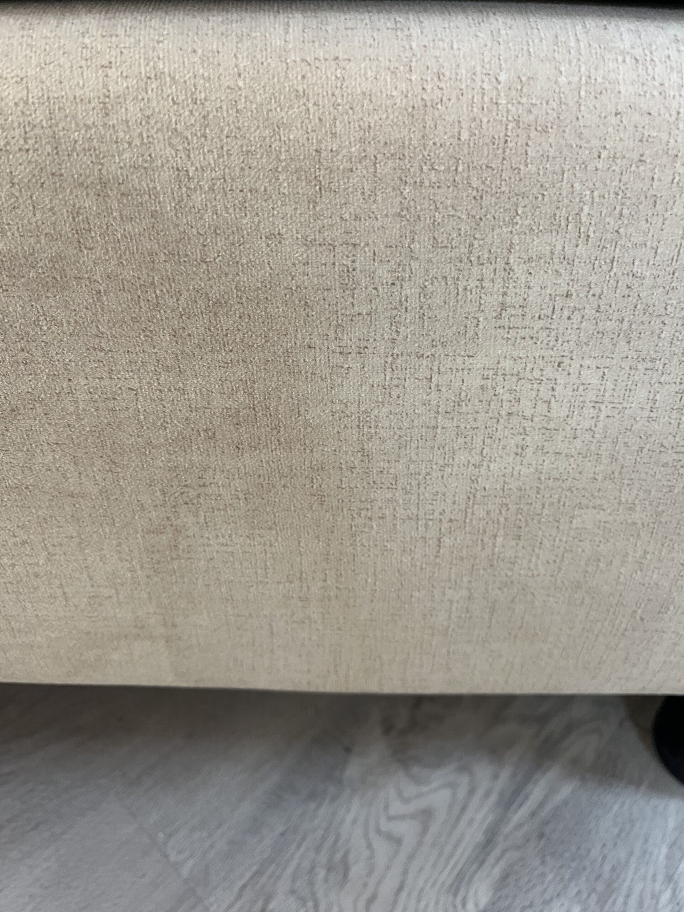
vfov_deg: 67.3
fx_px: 685
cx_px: 342
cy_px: 456
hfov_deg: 53.1
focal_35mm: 26
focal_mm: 5.1
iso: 320
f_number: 1.6
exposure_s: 1/60
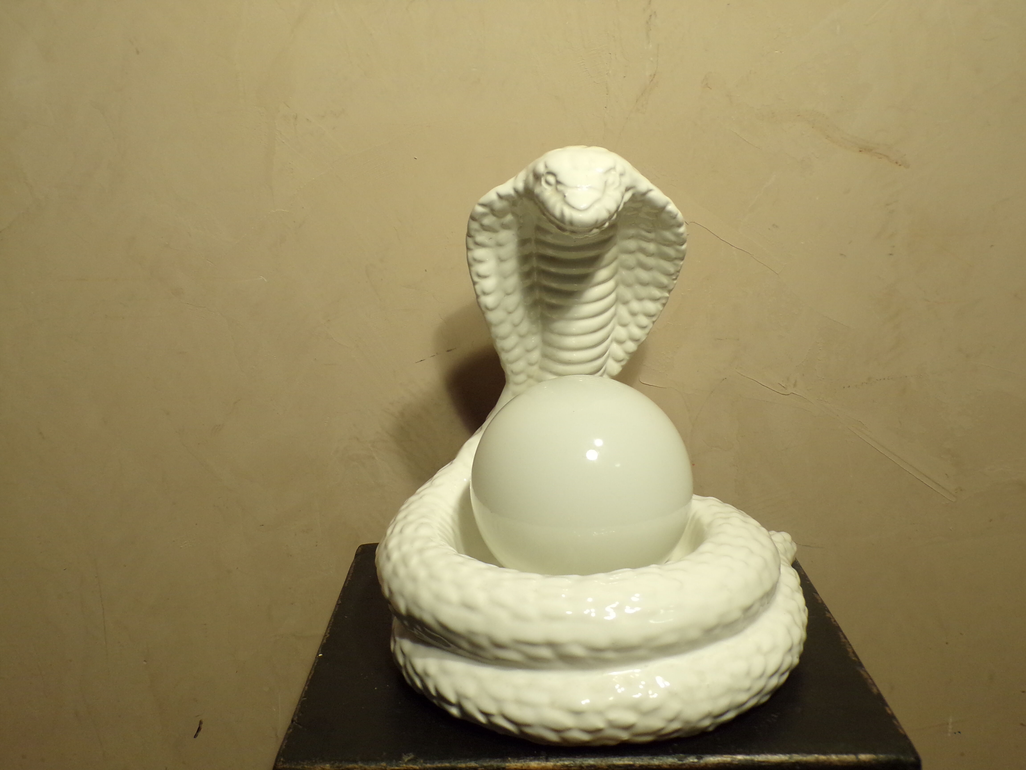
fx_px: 948
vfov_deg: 44.2
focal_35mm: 32
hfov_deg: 56.8
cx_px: 513
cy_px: 385
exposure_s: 1/30
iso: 200
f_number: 3.2
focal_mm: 5.8
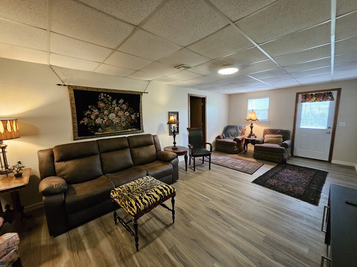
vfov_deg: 89.9
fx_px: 134
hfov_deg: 106.2
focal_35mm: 13
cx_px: 178
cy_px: 134
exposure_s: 1/30
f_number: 2.2
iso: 320
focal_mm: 1.74
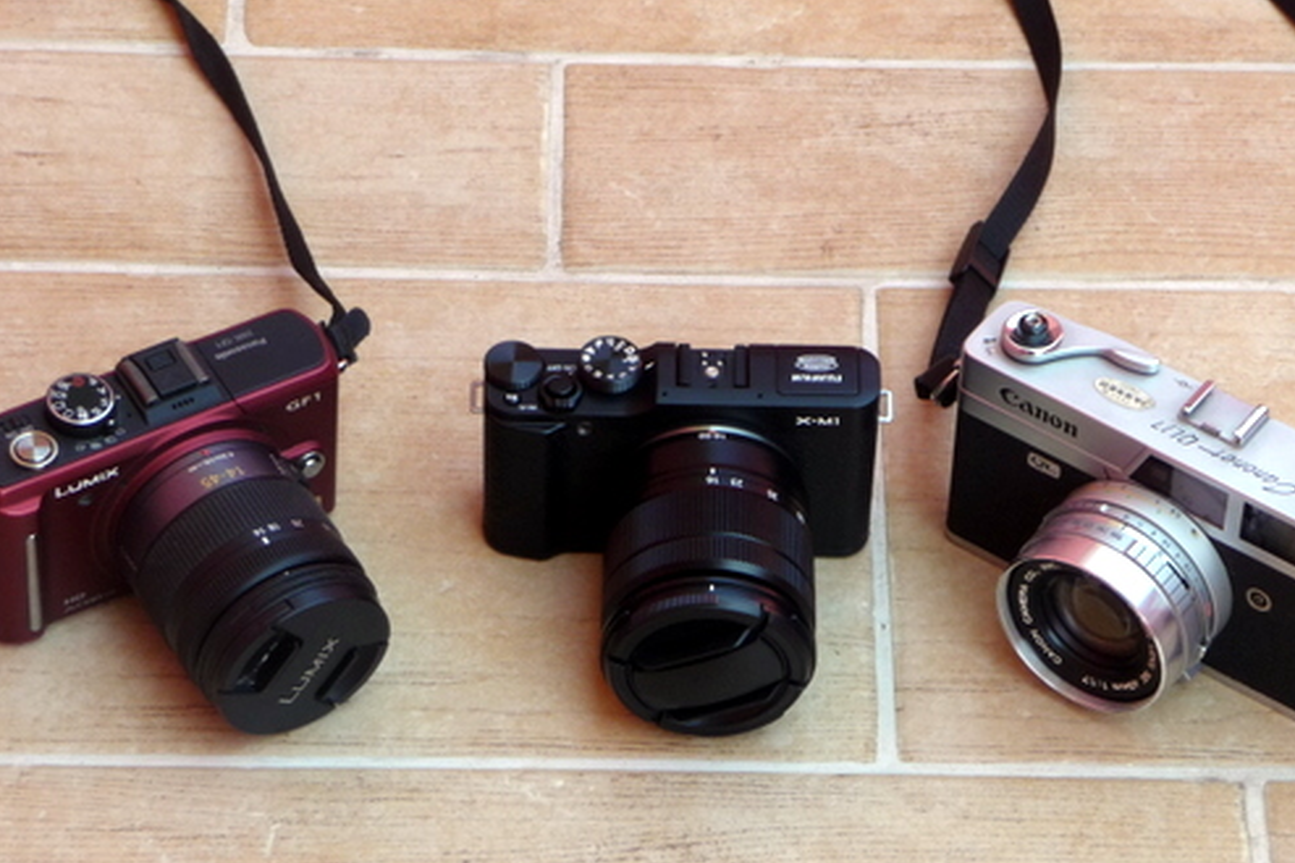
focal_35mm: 151
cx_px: 697
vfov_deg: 9.1
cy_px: 553
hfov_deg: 13.6
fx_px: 5430
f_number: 4.7
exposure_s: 1/100
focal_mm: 19.1
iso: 100
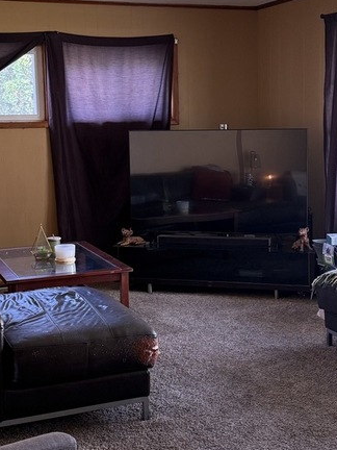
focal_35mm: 60
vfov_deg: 32.1
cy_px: 193
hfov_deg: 24.4
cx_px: 204
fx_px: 779
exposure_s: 1/75
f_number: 1.78
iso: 200
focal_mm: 6.76
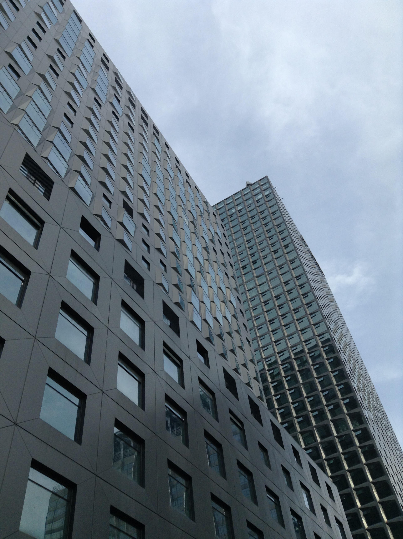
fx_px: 514
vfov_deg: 55.4
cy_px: 270
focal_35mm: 33
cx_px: 202
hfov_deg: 42.8
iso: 32
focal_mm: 3.3
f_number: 2.4
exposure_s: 1/597
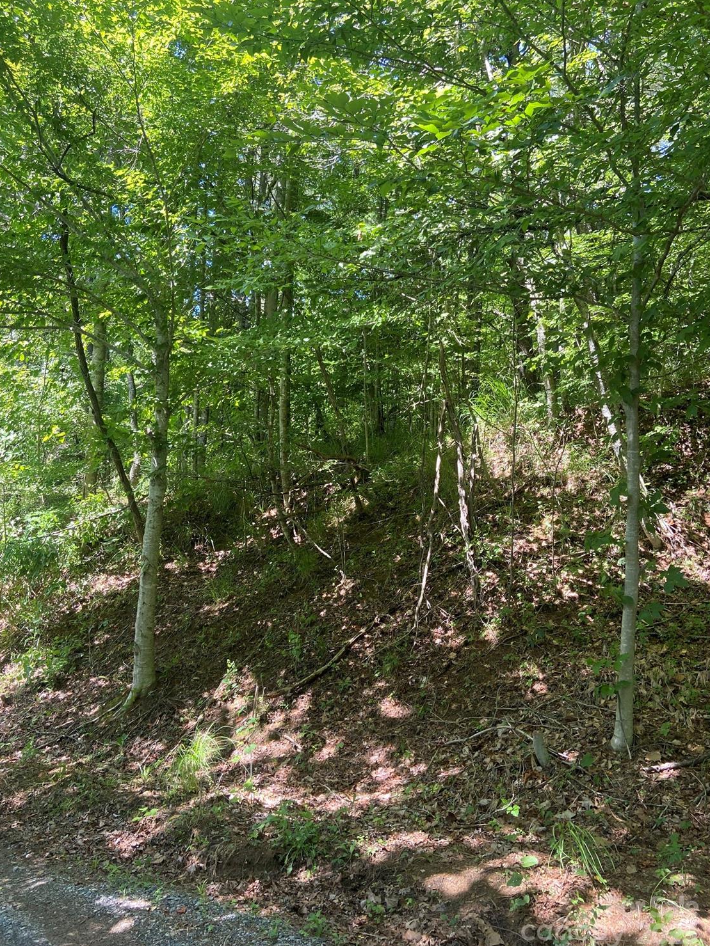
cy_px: 473
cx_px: 356
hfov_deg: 51.3
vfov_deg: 65.3
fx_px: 738
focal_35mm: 27
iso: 50
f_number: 1.8
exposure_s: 1/121
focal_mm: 4.25
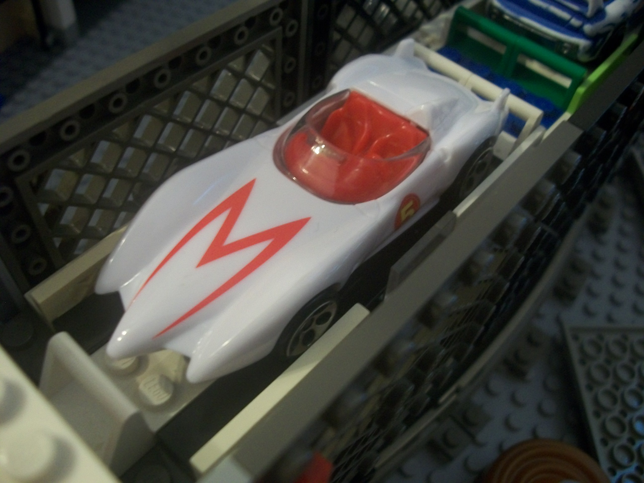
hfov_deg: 56.8
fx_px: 595
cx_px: 322
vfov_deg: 44.2
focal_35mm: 32
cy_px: 242
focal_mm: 5.7
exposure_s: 1/8
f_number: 2.9
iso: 172
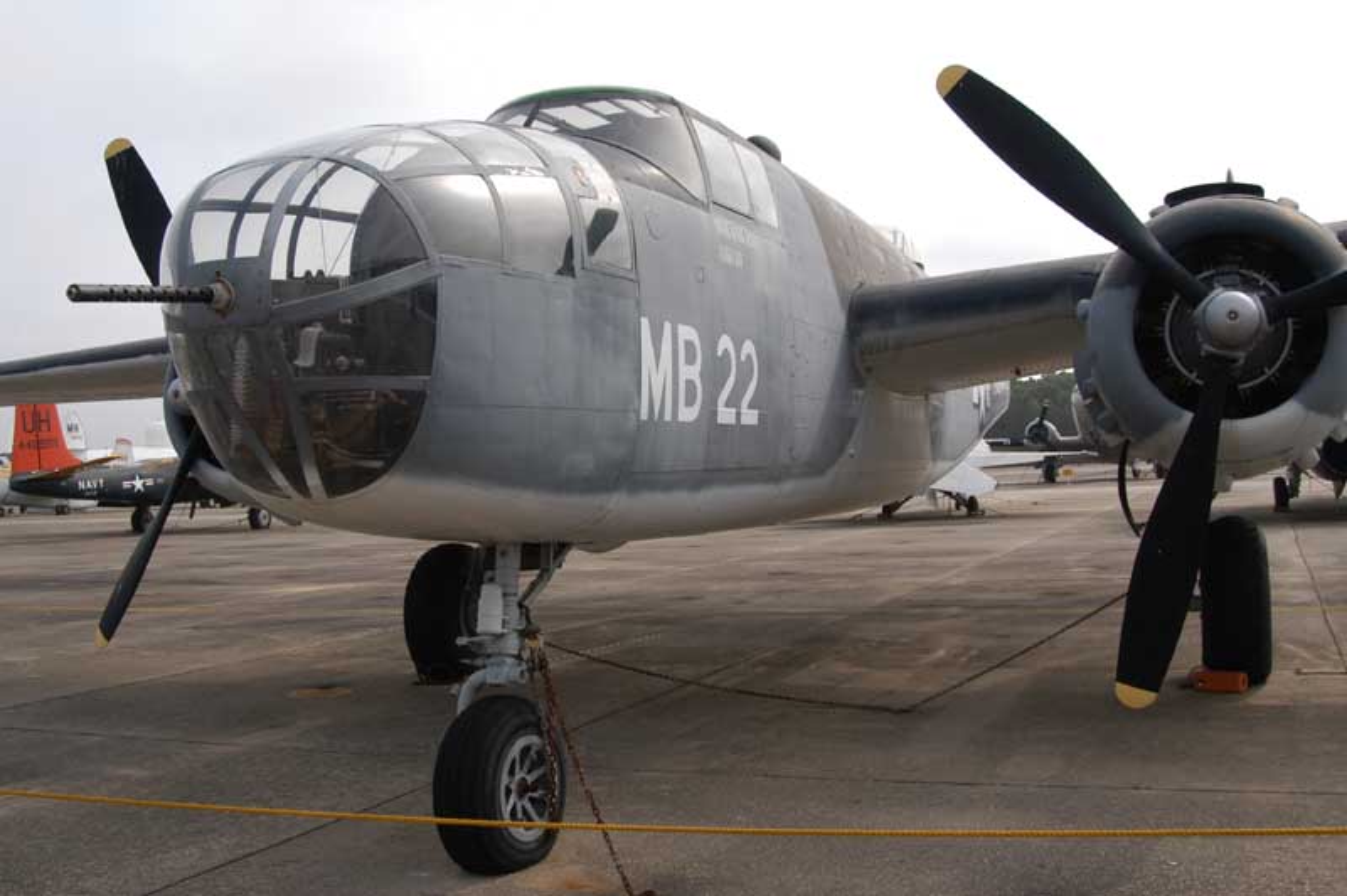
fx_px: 1346
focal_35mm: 36
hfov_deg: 53.2
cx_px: 674
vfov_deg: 36.8
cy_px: 448
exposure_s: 1/320
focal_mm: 24
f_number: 9
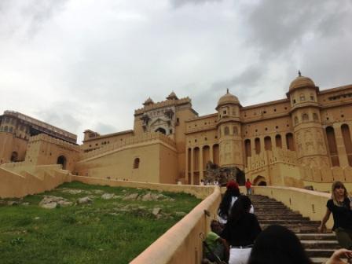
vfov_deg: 48.2
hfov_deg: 61.7
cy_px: 132
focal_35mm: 29
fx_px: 295
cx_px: 176
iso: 25
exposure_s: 1/557
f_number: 2.2
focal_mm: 4.15
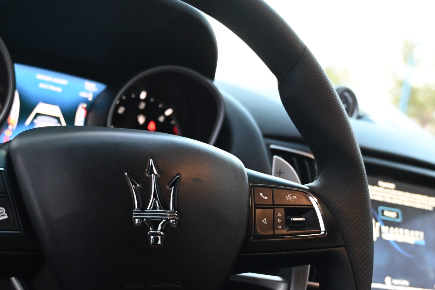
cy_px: 157
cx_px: 143
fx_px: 639
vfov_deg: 25.6
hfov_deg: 37.2
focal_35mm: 53
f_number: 4
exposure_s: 1/100
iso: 3200
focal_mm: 30.5
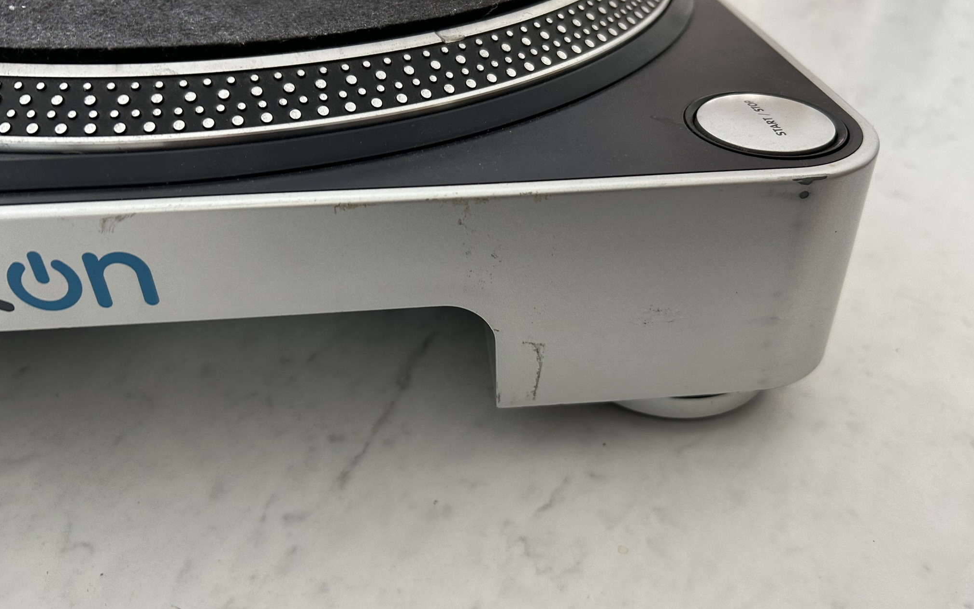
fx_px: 743
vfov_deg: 44.5
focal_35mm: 28
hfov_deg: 66.5
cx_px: 487
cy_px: 270
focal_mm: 5.7
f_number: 1.5
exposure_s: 1/65
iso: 125
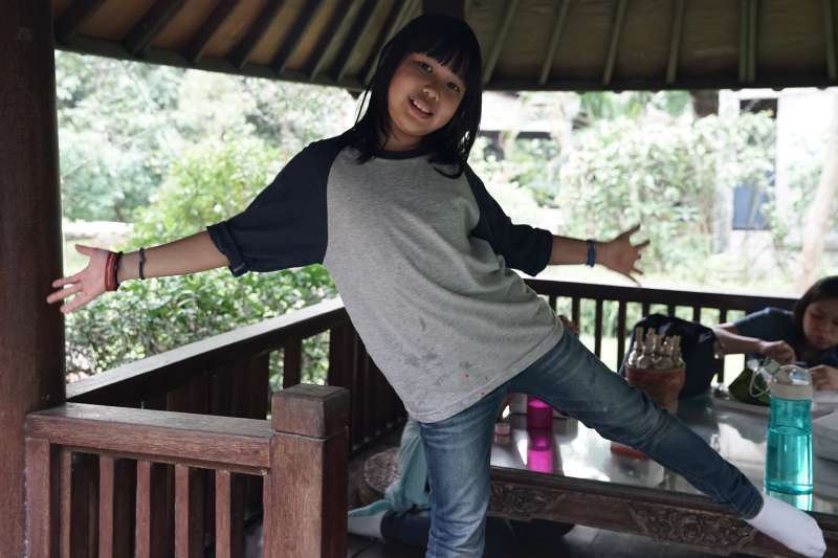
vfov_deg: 34.2
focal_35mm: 39
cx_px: 419
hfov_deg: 49.6
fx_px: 908
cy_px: 279
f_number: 4
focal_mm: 39
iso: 2000
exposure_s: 1/125
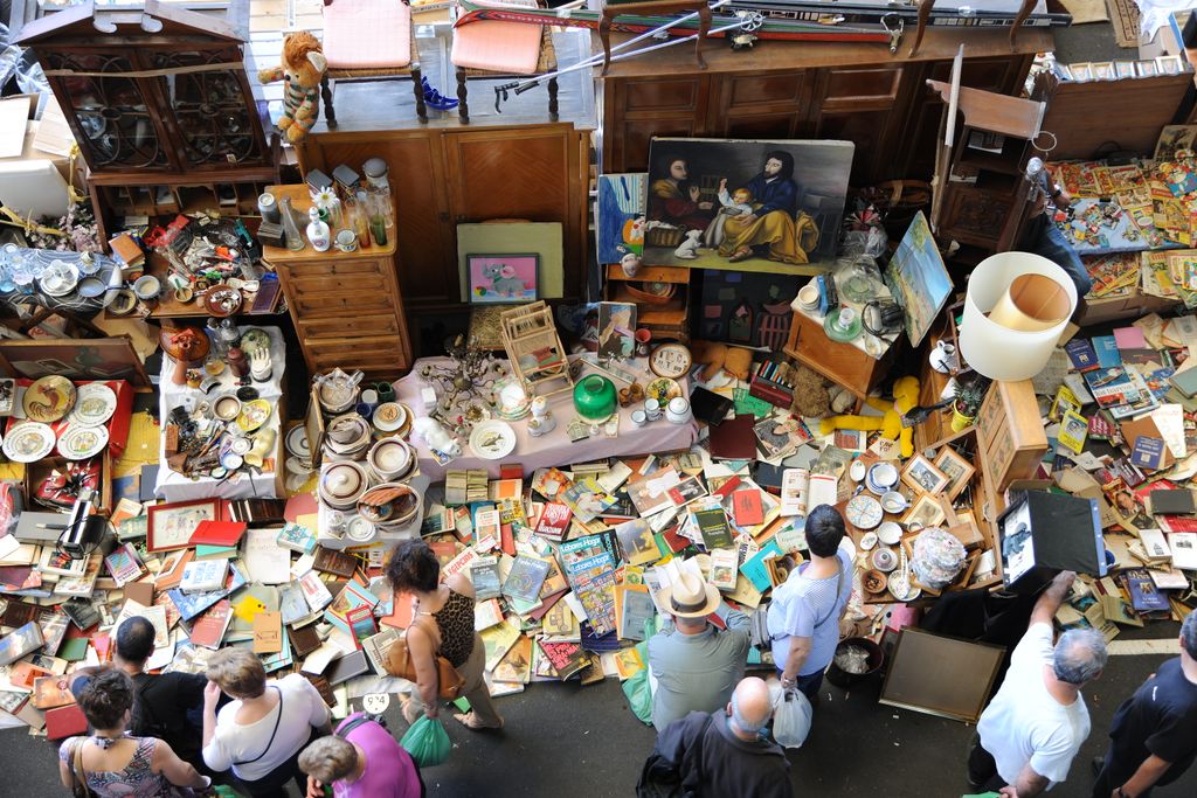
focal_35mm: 50
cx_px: 598
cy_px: 399
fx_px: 1663
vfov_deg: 27.0
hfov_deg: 39.6
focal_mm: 50
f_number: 4
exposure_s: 1/60
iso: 320
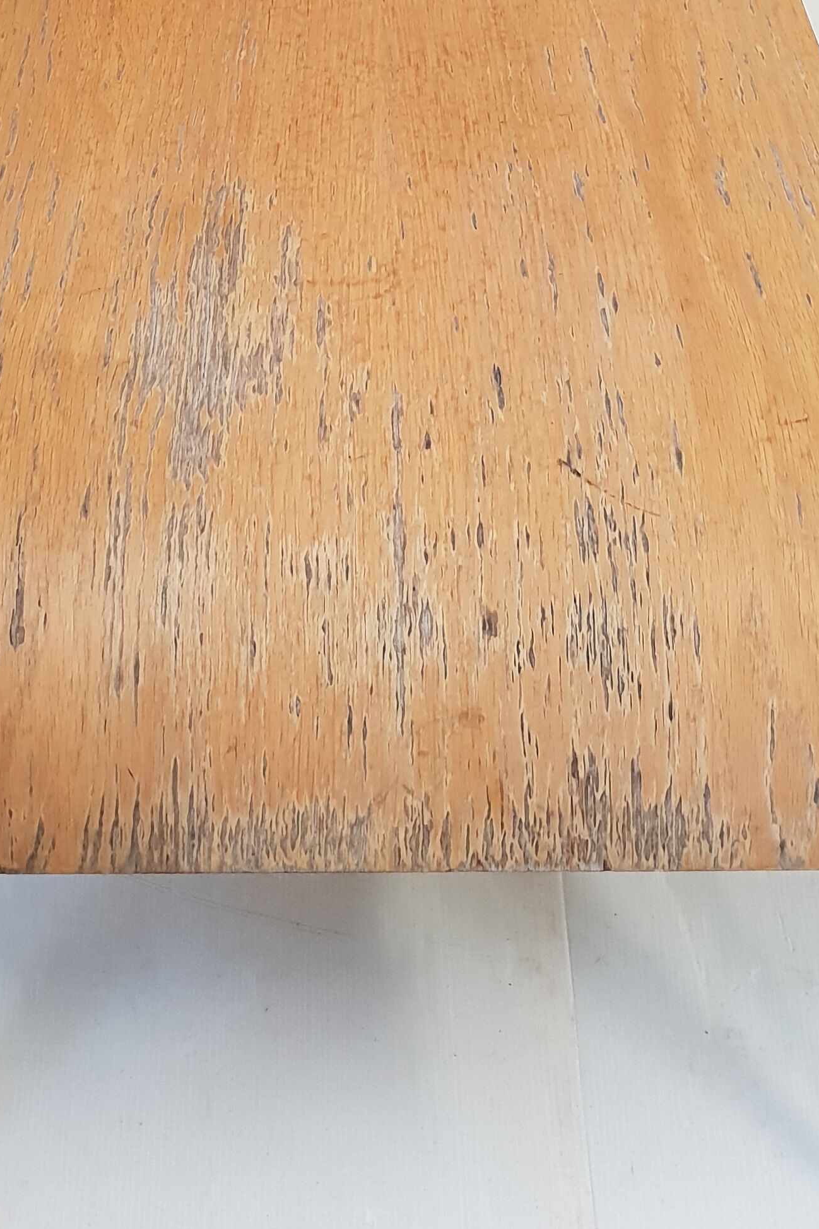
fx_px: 1911
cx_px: 342
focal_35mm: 56
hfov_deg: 24.2
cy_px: 110
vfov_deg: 33.6
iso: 250
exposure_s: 1/50
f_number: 2.4
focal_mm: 4.3
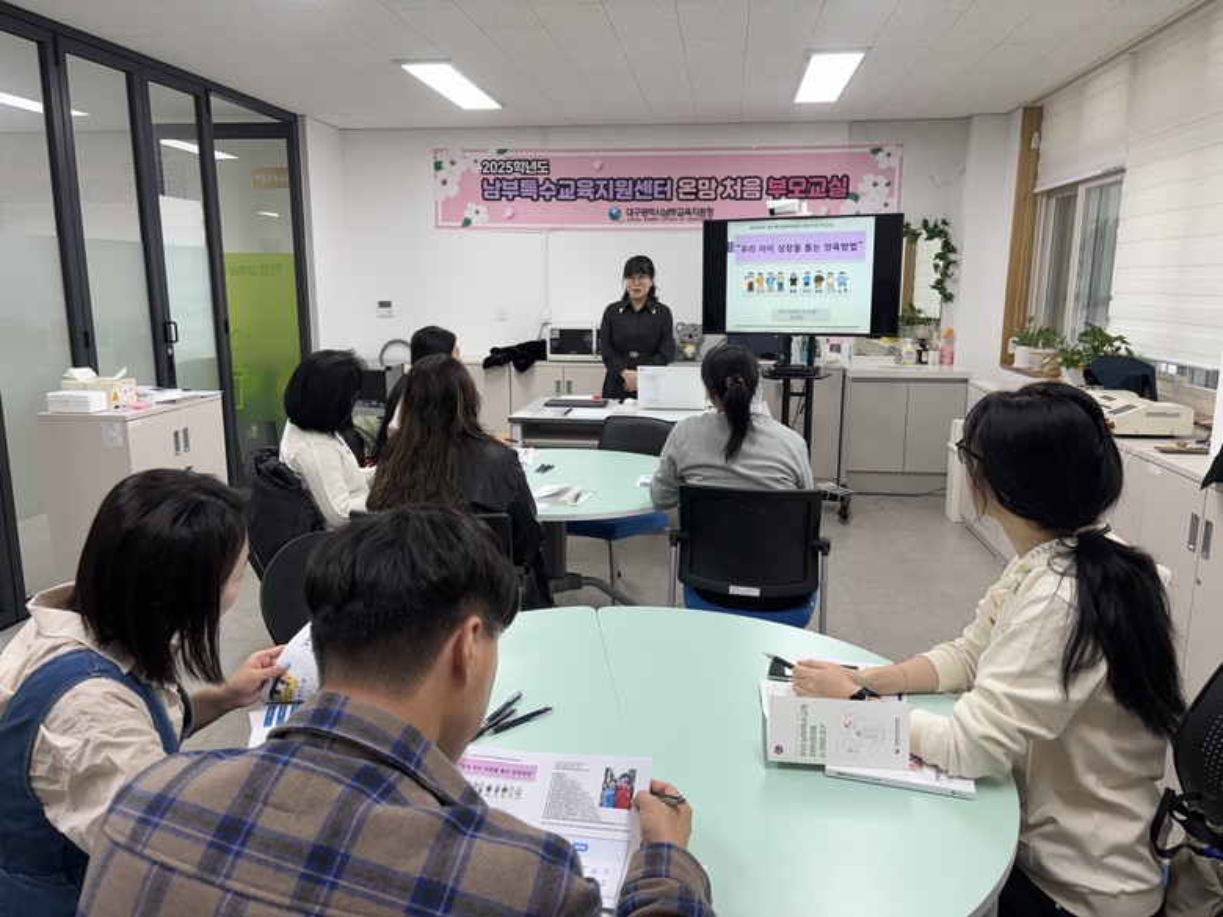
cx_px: 612
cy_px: 458
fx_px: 919
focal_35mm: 26
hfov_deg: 67.3
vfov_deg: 53.1
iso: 80
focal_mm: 5.96
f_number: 1.6
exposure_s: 1/120
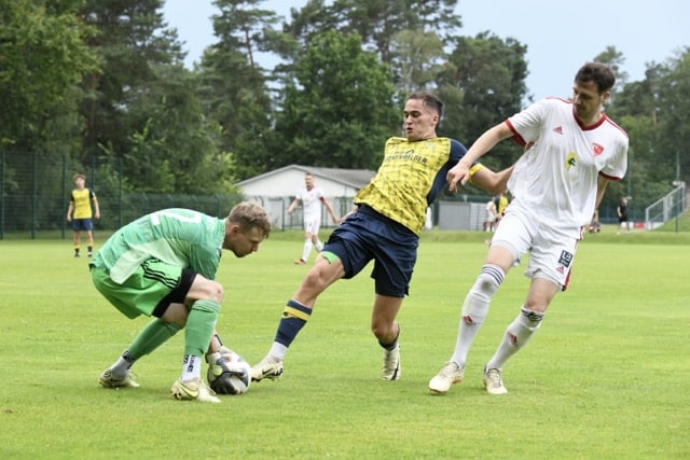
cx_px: 345
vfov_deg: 12.5
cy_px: 230
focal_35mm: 110
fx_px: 2109
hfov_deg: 18.6
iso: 5000
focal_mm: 110
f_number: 6.3
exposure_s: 1/1600
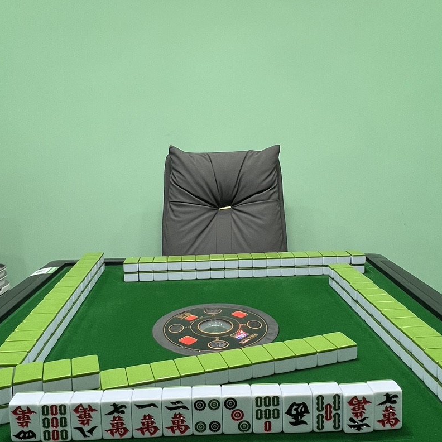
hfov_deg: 55.6
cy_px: 177
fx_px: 419
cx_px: 211
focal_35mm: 29
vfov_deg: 55.2
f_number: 1.8
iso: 125
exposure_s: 1/100
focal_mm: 1.57
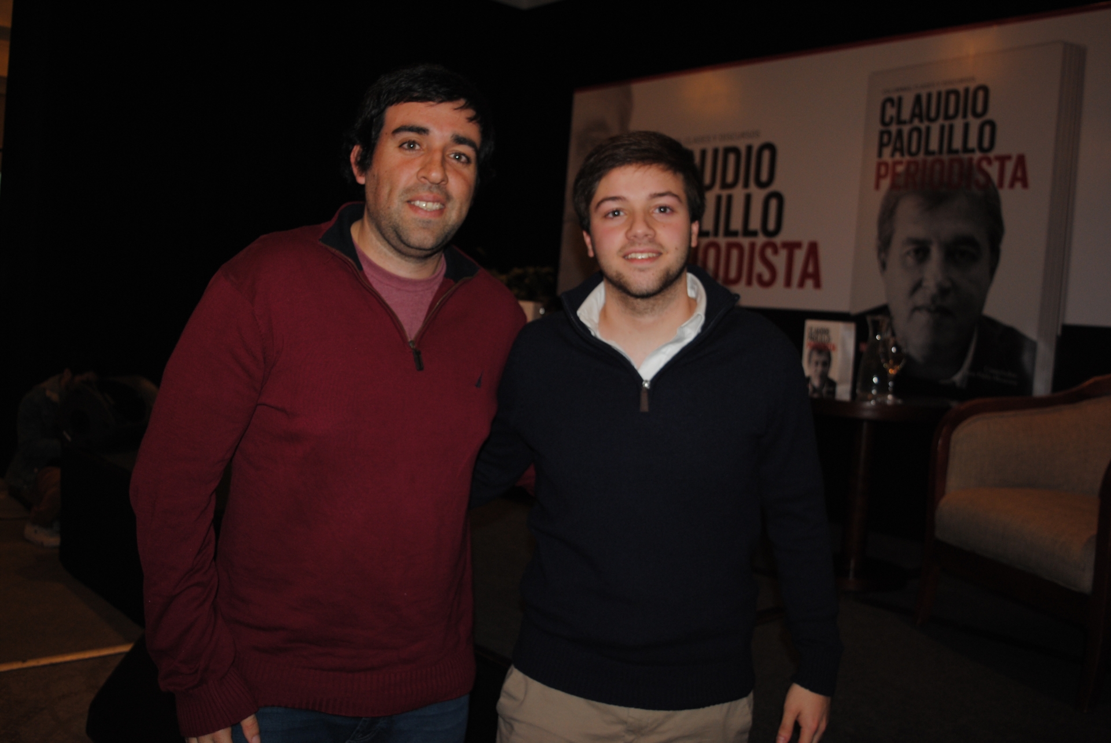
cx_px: 556
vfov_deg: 40.1
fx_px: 1020
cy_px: 372
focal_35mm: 33
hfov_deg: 57.2
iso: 200
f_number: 3.8
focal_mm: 22
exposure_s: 1/60
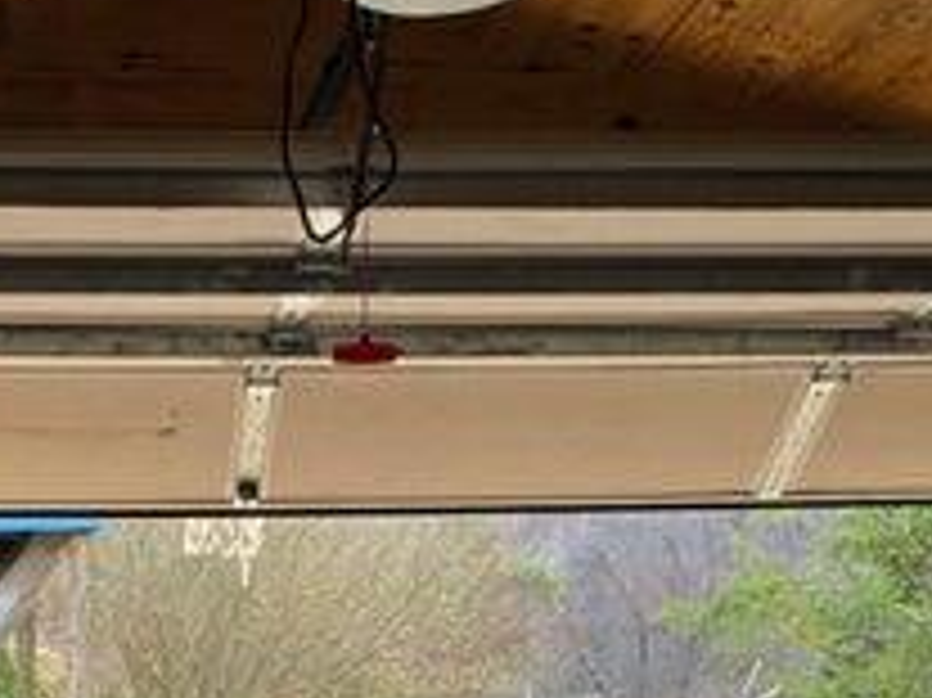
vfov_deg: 14.8
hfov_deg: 20.3
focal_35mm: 95
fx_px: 2556
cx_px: 133
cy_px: 937
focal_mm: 6.3
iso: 32
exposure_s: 1/180
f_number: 1.7
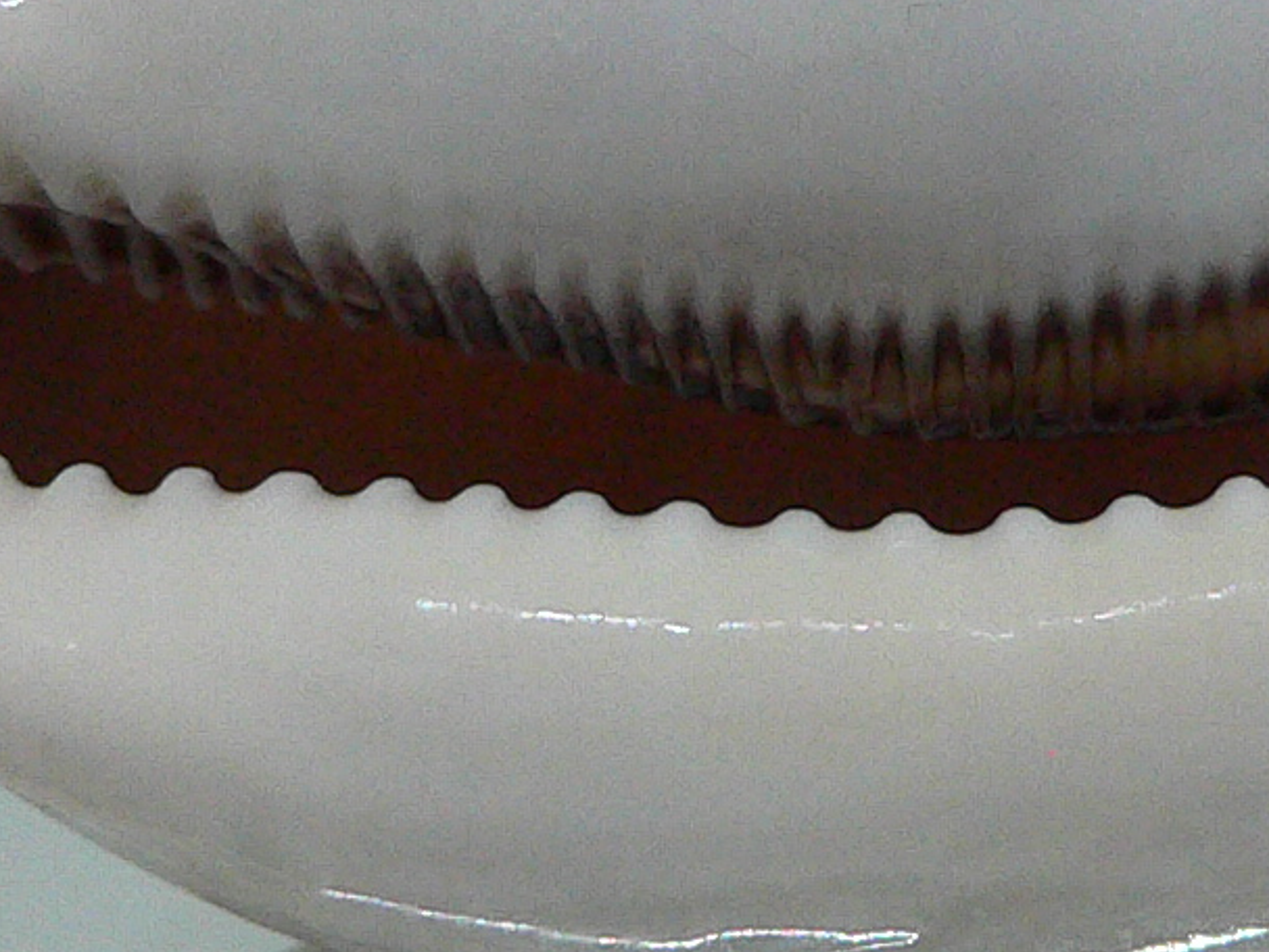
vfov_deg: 12.8
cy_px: 443
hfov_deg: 16.9
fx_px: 4252
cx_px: 816
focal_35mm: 116
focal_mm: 4.6
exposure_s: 1/60
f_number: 2.8
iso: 200
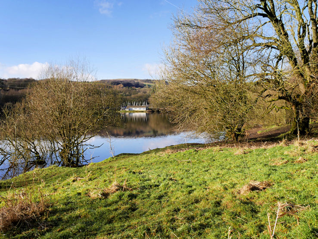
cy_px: 120
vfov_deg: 41.8
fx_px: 312
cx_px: 159
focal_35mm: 34
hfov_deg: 53.9
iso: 200
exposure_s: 1/250
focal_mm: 17
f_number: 7.1
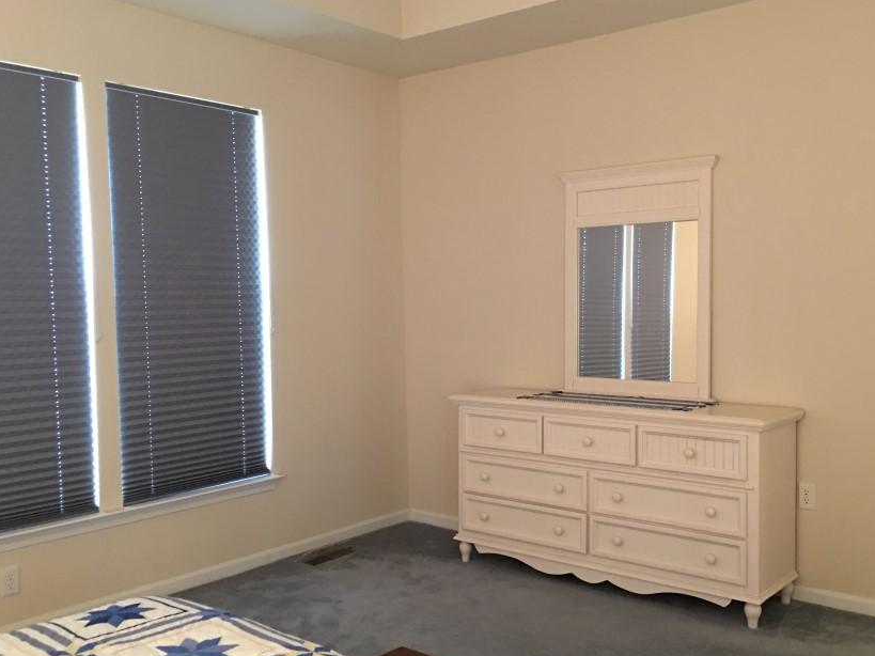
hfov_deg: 53.8
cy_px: 349
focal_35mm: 34
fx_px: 859
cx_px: 493
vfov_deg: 41.8
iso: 80
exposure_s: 1/4
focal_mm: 4.15
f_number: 2.2
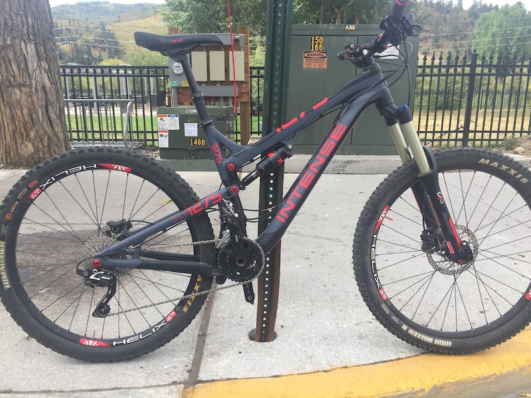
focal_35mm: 29
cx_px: 266
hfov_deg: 61.7
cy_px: 199
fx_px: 445
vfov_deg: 48.2
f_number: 2.2
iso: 32
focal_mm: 4.15
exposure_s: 1/732
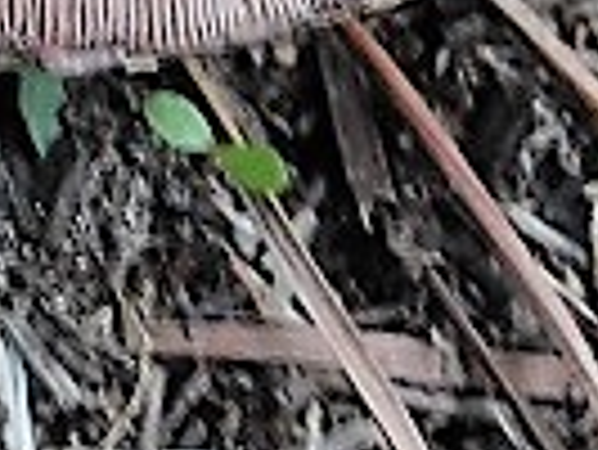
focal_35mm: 241
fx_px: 4167
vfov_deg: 6.1
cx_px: -526
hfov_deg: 7.9
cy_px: -216
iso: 640
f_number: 3.6
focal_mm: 7.1
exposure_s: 1/8
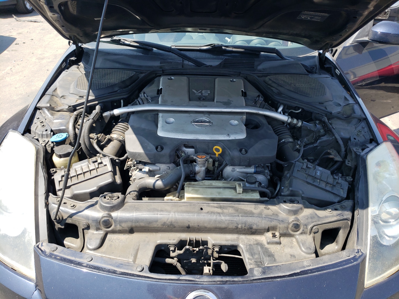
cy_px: 150
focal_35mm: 26
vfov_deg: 53.1
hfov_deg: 67.3
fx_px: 300
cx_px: 200
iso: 50
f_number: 1.5
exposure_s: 1/769
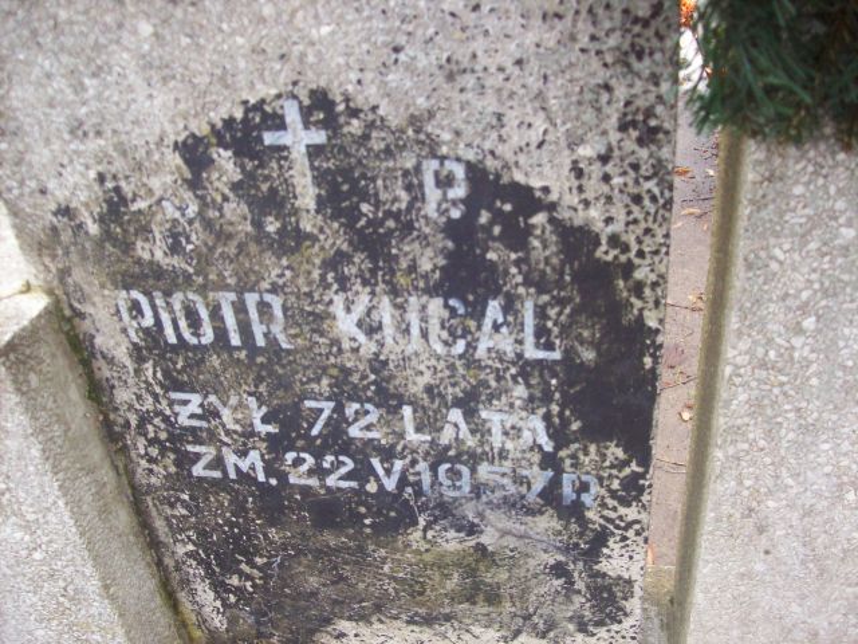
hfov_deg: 51.4
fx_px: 892
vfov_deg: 39.7
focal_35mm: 36
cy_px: 322
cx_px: 429
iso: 200
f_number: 2.7
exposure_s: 1/86.1
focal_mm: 6
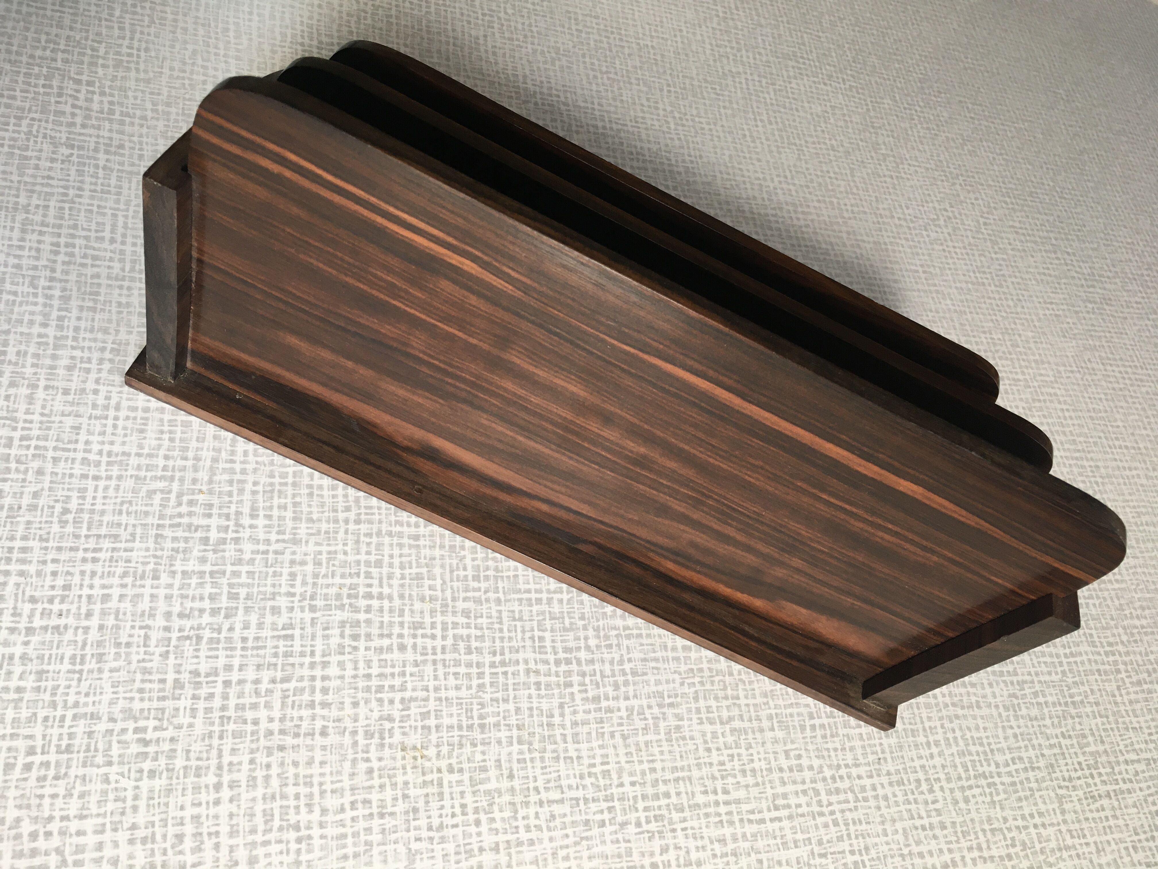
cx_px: 579
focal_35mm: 29
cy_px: 434
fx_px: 970
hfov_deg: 61.7
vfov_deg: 48.2
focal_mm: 4.15
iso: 80
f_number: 2.2
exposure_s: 1/33
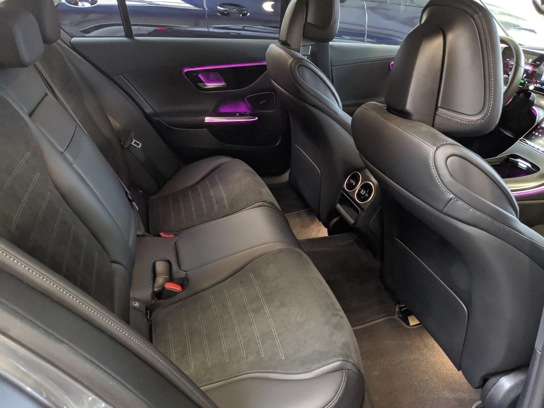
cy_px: 204
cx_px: 272
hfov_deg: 65.3
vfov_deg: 51.4
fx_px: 424
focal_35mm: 27
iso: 899
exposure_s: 1/23.8
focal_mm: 4.38
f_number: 1.73
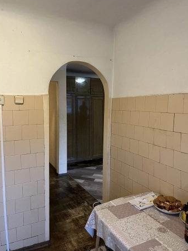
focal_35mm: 27
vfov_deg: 65.3
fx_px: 196
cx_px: 91
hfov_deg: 51.3
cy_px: 122
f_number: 1.6
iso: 400
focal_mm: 5.1
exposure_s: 1/33
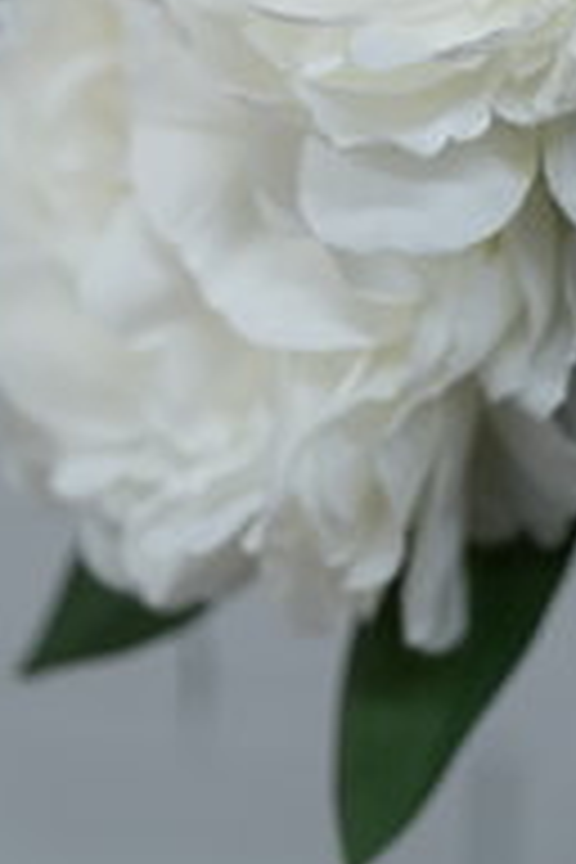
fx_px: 4200
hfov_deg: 7.7
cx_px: 794
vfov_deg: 11.1
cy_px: -594
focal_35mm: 175
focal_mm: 48
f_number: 2.8
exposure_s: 1/125
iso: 640
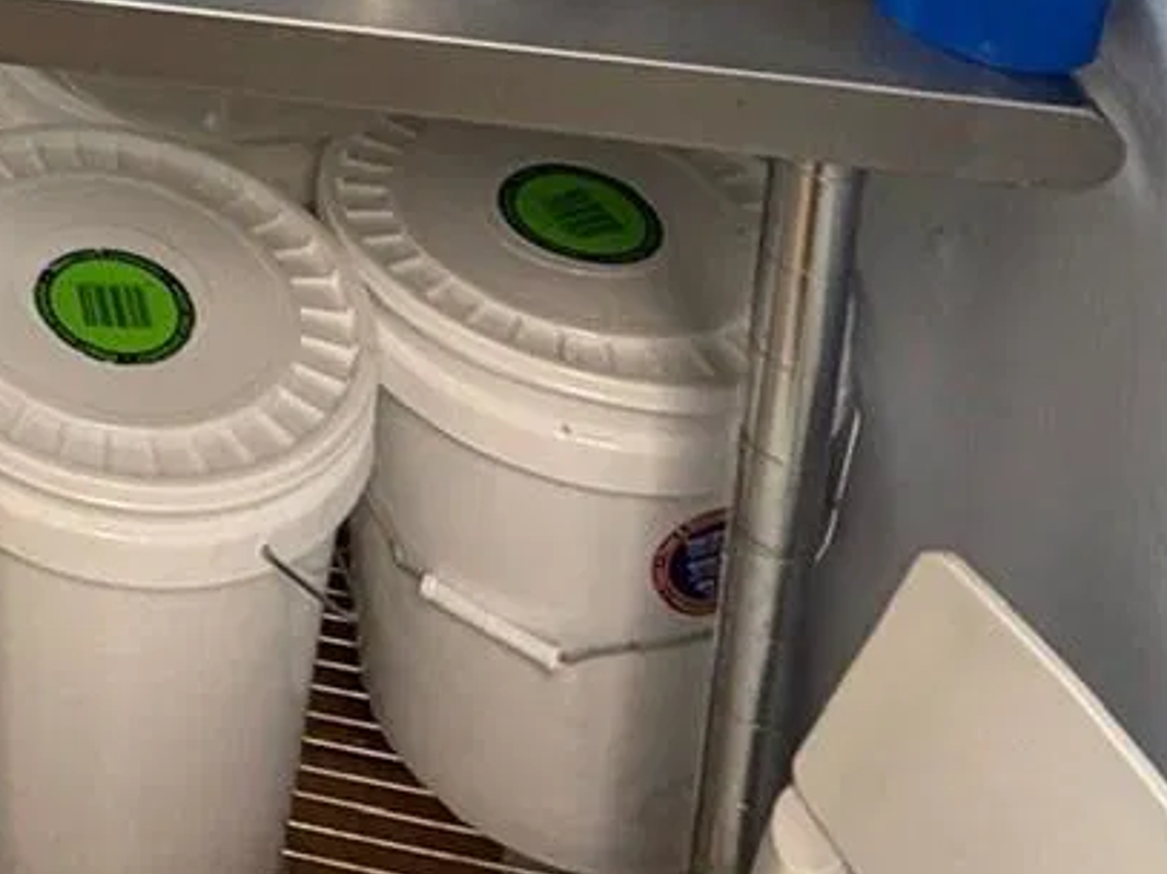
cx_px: -249
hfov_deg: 29.7
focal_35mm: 55
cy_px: -648
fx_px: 1854
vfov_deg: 20.1
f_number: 2.2
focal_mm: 2.22
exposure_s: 1/120
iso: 200
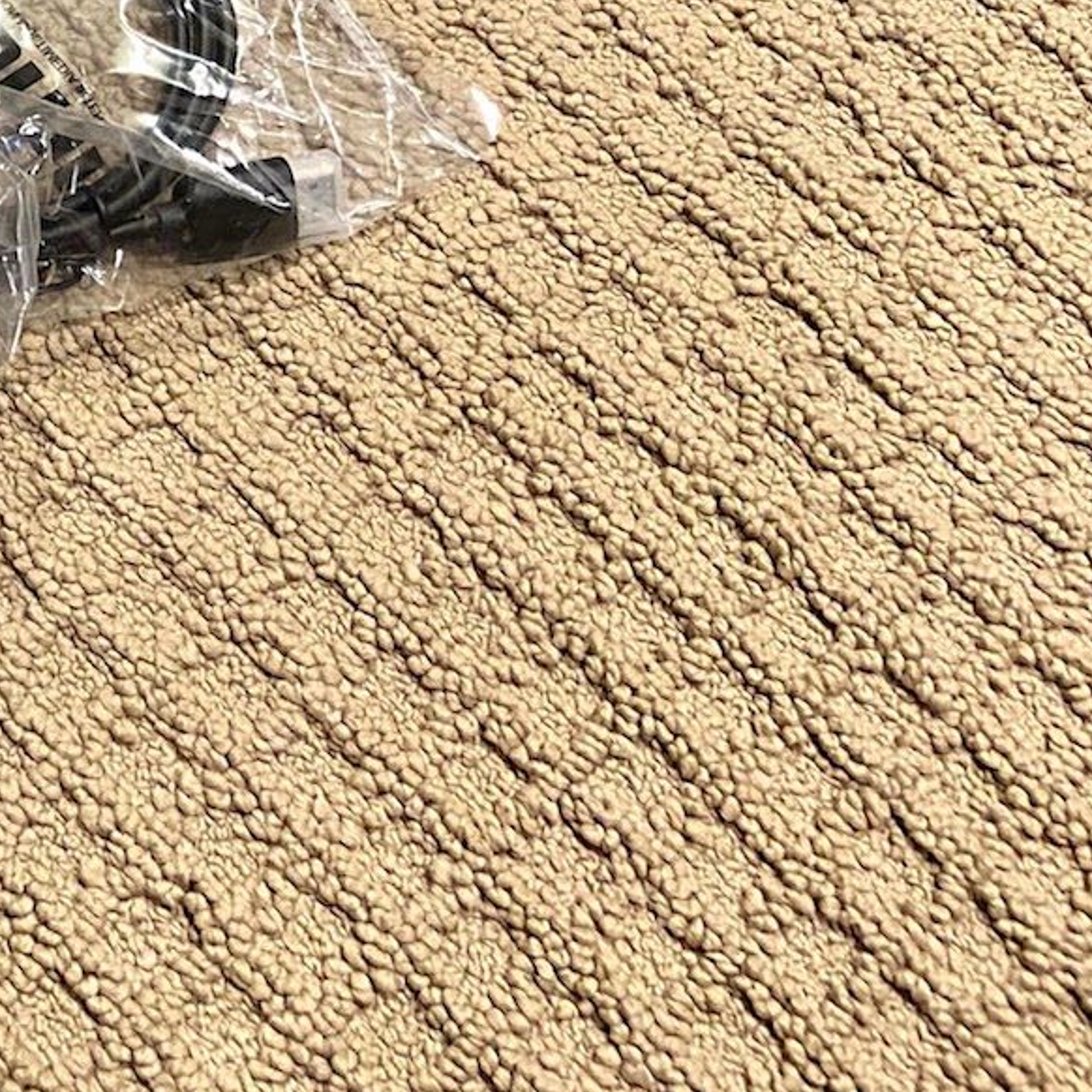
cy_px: -188
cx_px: -554
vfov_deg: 20.6
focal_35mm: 79
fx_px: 2820
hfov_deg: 19.2
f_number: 1.8
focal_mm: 4.25
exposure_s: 1/60
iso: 320
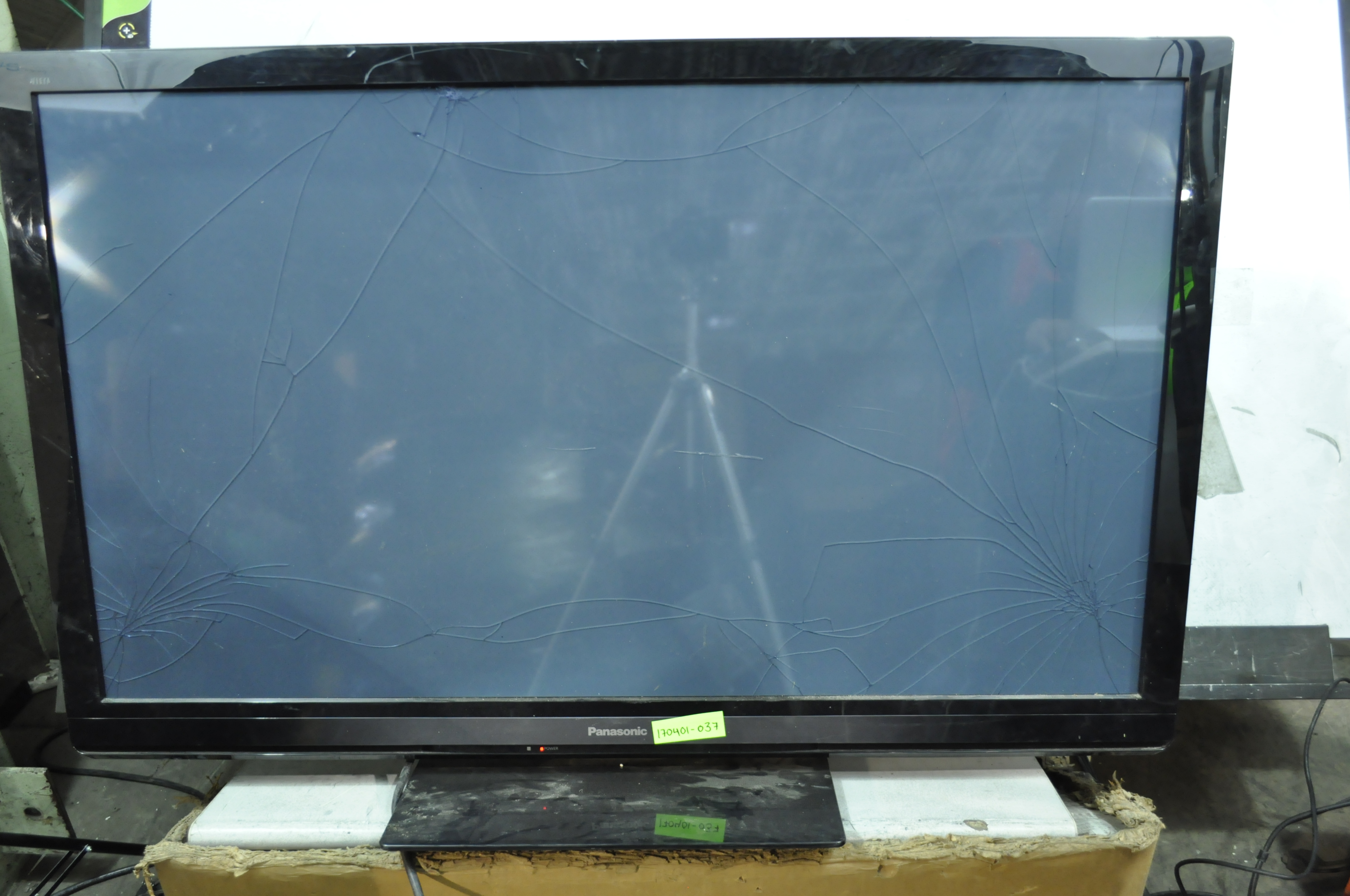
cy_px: 448
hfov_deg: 62.0
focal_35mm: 30
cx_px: 675
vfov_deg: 43.5
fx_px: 1124
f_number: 3.8
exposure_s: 1/13
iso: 1600
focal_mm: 20
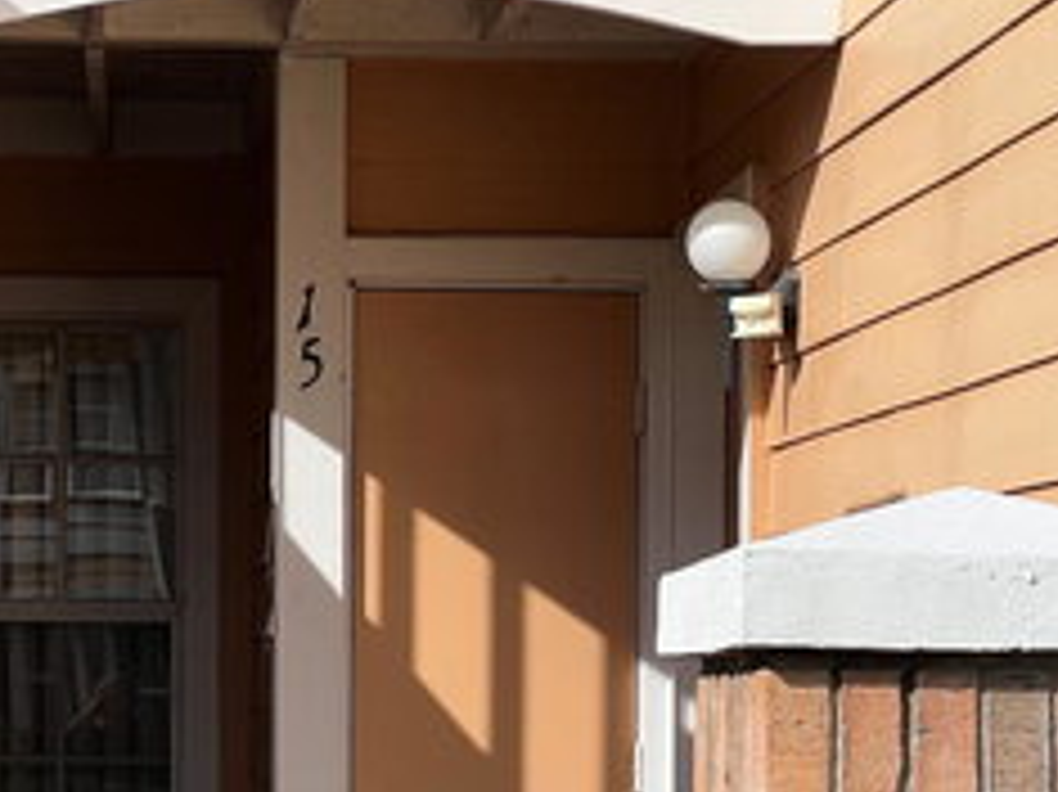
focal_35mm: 140
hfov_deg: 14.1
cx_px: 308
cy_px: 652
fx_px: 4277
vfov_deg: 10.5
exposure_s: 1/815
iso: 32
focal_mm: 9
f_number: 2.8
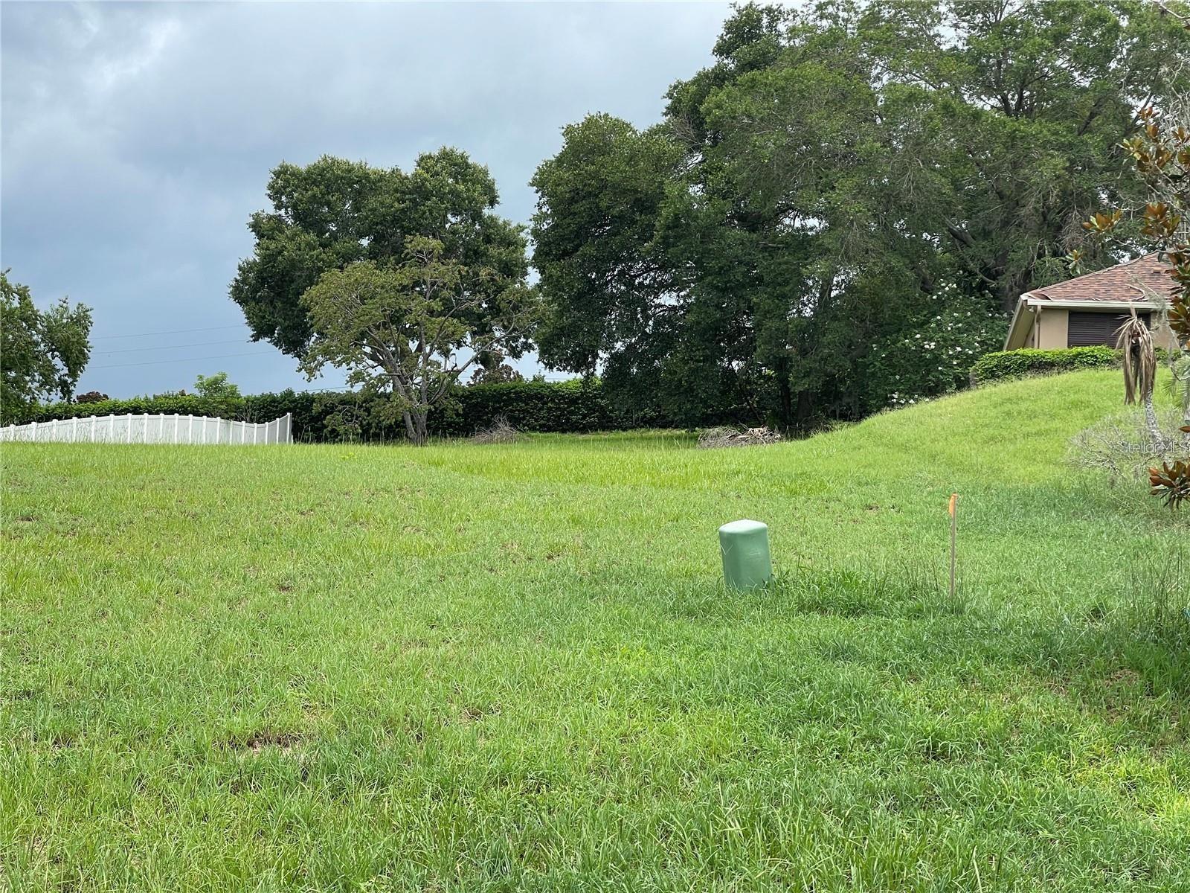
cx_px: 595
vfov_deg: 22.9
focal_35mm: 64
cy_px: 446
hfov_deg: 30.3
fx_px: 2200
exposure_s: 1/479
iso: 20
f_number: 2.2
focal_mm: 7.5
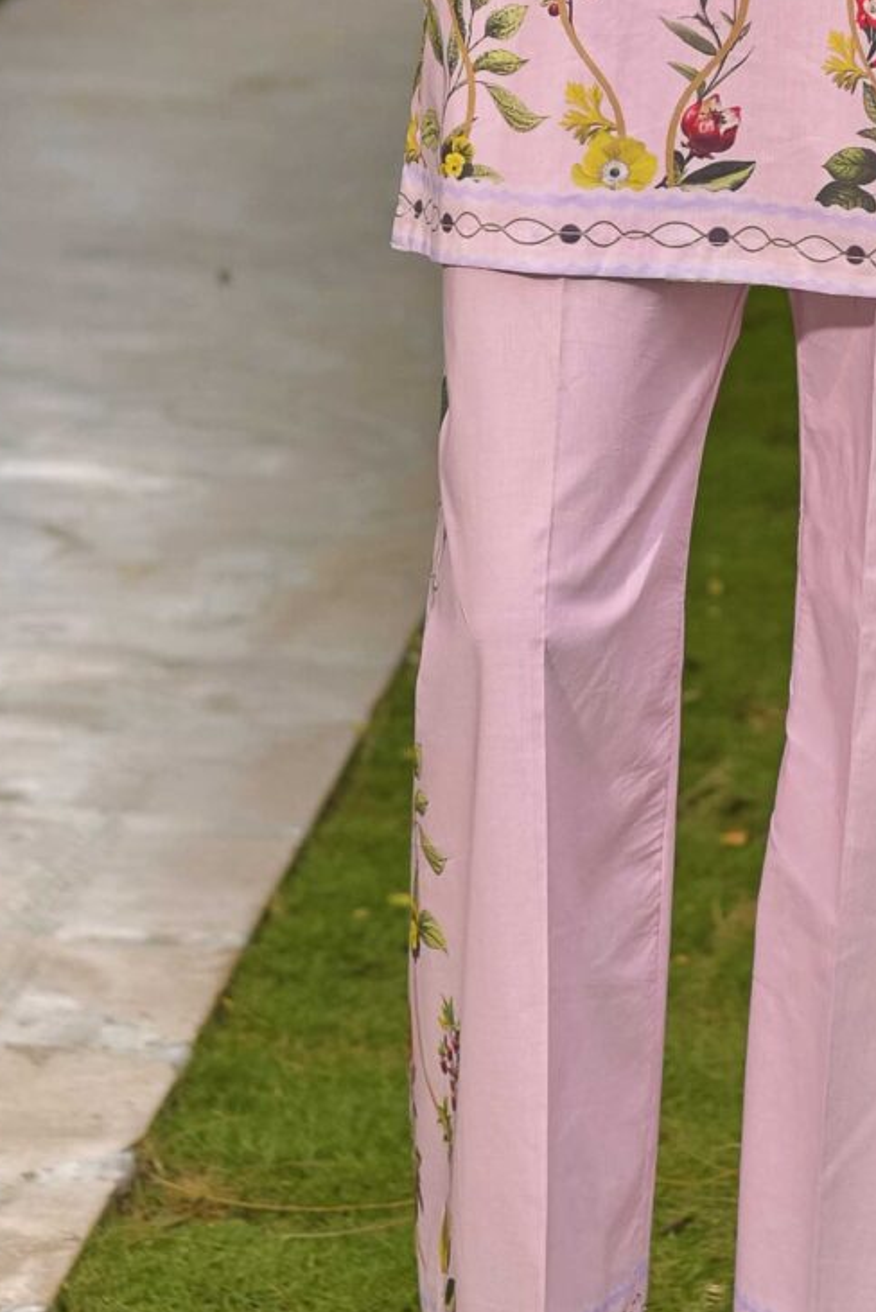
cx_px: 789
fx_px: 6381
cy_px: -239
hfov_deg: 7.8
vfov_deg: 11.5
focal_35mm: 175
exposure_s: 1/400
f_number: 2.8
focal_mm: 50
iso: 100
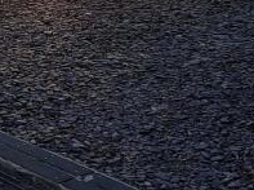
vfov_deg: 10.9
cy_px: -169
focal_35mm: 125
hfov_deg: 15.4
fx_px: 916
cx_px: -27
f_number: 1.8
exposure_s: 1/986
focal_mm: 5.23
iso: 50
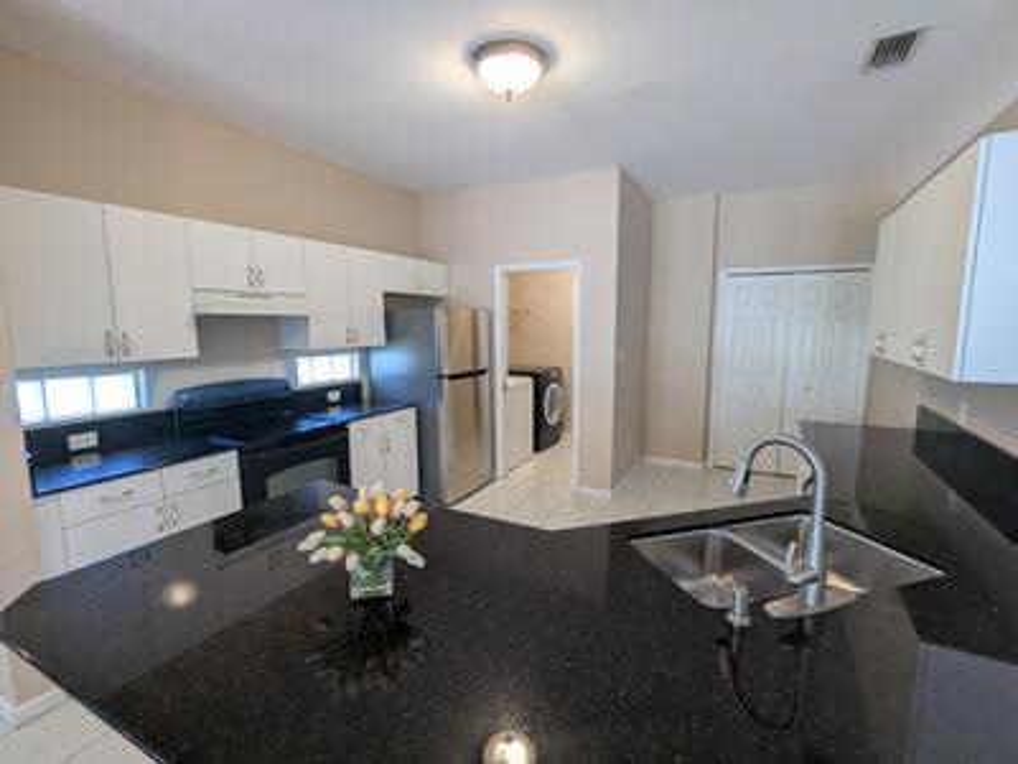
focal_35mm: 16
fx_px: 471
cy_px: 382
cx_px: 509
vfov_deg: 78.1
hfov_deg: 94.5
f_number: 2.2
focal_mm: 2.35
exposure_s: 1/24
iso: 58
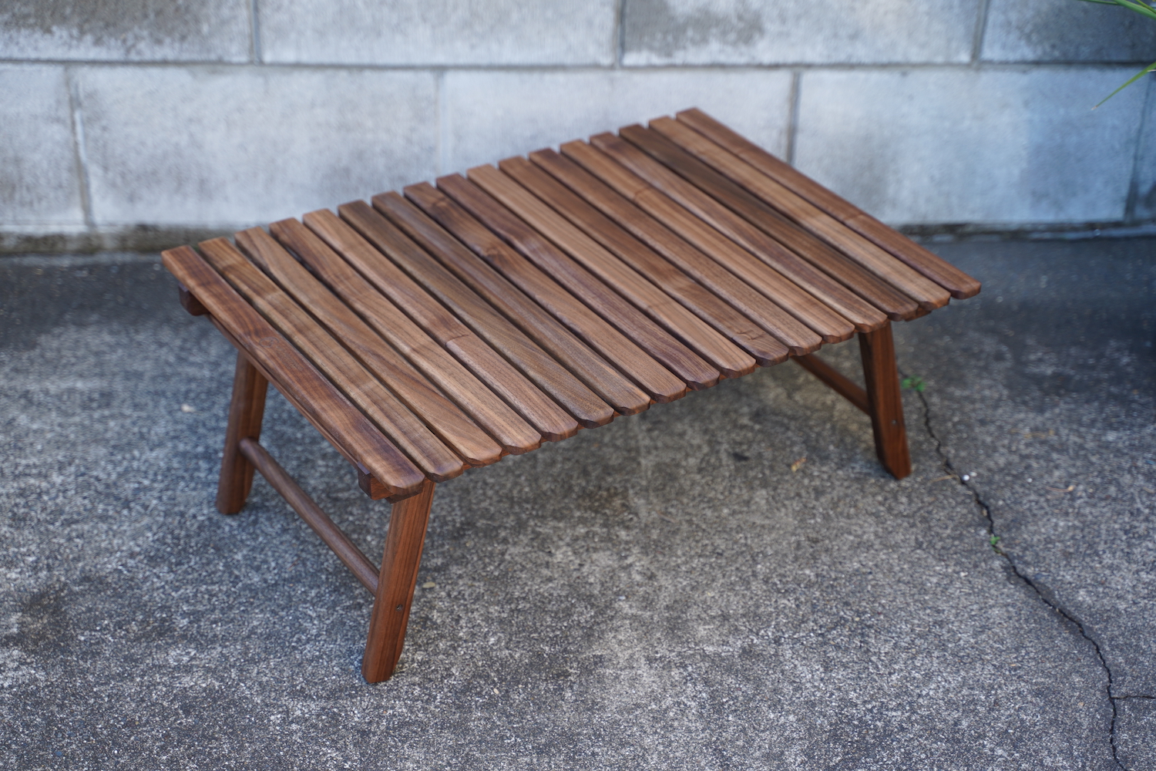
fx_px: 2151
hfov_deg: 30.1
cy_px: 386
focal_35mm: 67
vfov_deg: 20.3
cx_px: 578
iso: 160
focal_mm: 67
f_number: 2.8
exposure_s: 1/125
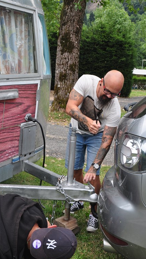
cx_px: 84
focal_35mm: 56
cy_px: 131
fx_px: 383
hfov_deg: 21.6
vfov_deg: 37.5
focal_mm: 35
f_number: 7.1
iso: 400
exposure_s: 1/200
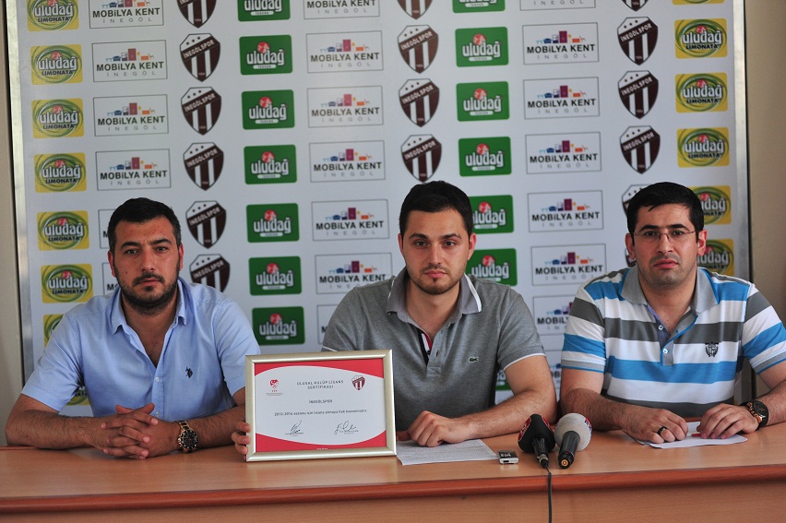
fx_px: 1746
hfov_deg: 25.4
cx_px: 393
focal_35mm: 80
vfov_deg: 17.0
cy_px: 262
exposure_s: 1/400
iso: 800
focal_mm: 80
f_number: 2.8
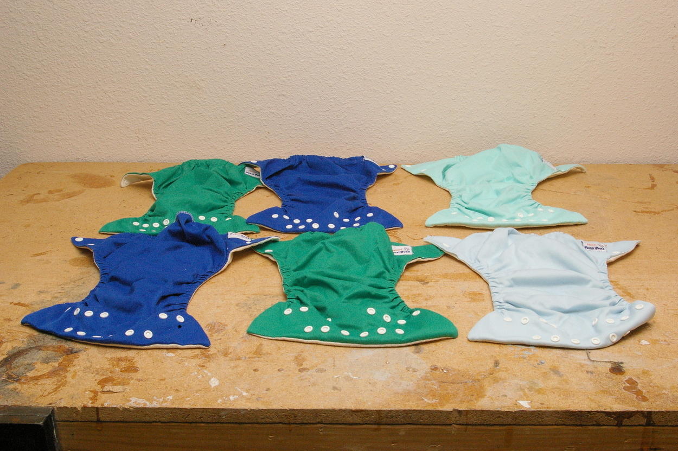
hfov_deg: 46.4
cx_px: 339
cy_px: 226
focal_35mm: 42
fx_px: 790
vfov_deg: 31.8
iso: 1600
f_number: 22
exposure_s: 1/180
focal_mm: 28
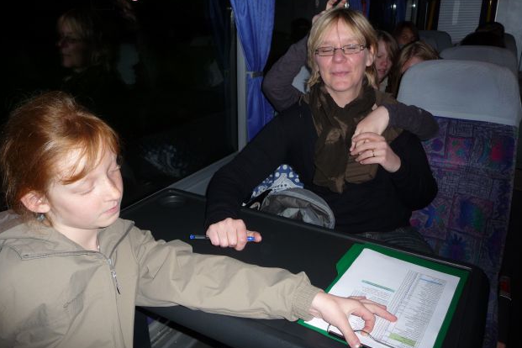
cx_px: 264
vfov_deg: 43.6
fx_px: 435
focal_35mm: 30
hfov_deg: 61.9
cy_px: 165
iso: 100
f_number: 3.3
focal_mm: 4.7
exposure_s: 1/30
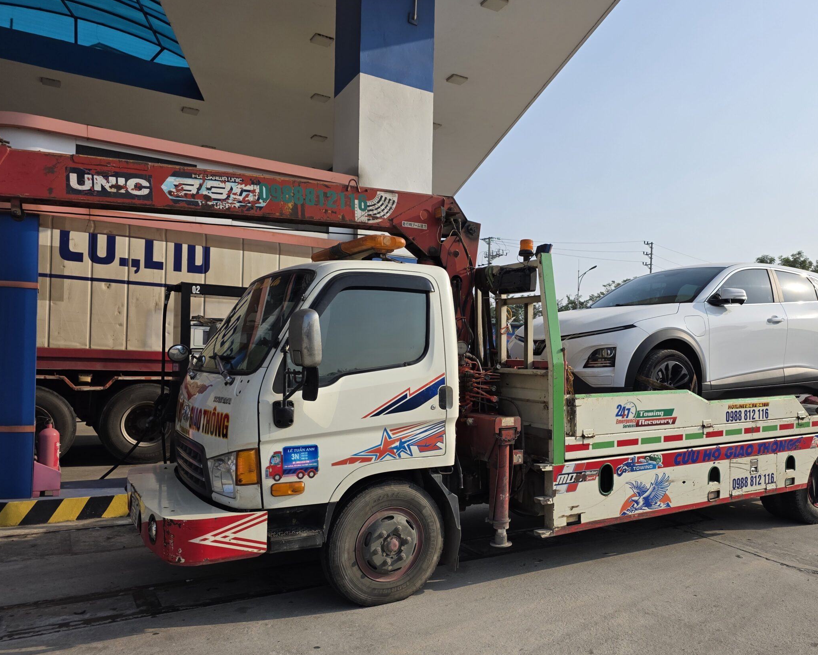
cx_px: 502
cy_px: 359
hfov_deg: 61.5
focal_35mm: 28
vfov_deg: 51.4
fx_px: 678
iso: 80
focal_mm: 6.3
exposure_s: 1/6355
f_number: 1.7
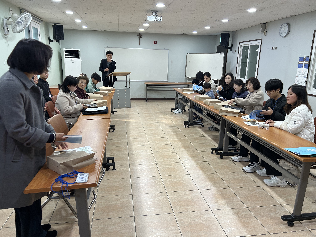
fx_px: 237
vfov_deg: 53.1
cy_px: 118
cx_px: 158
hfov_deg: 67.3
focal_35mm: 26
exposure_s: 1/60
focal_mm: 5.7
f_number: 1.5
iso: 80
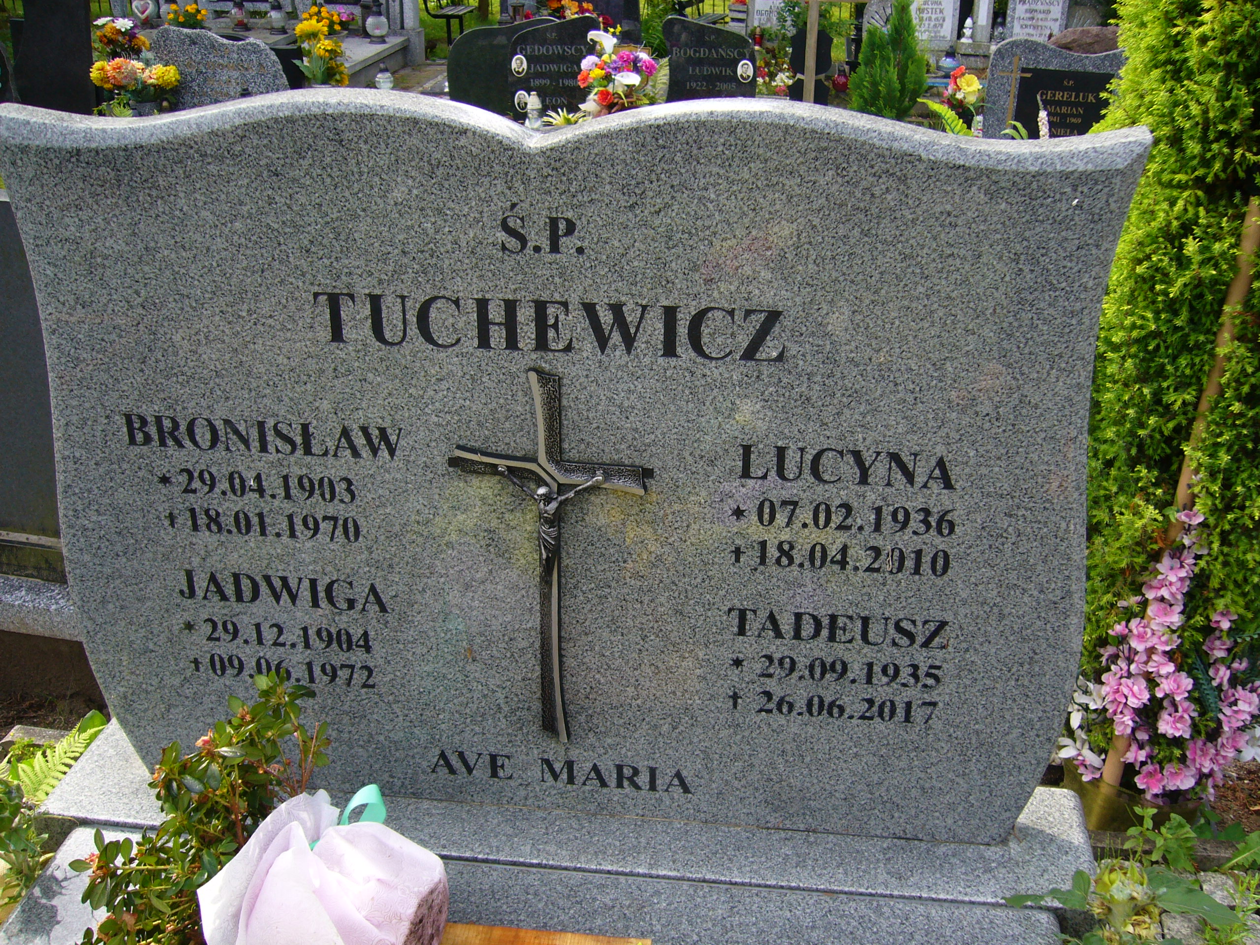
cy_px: 472
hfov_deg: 52.6
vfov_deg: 40.7
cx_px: 630
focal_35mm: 35
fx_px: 1274
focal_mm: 5.8
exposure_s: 1/200
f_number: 2.8
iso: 80
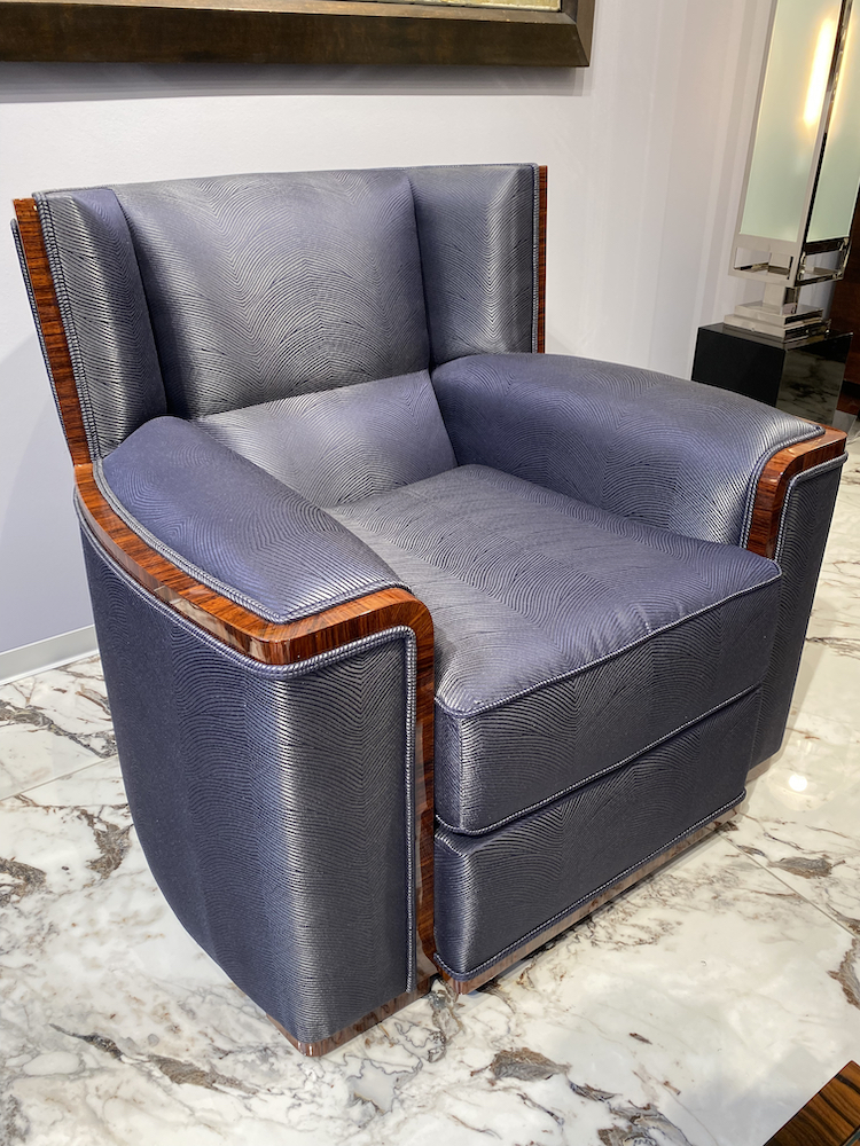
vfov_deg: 67.3
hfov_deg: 53.1
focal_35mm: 26
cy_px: 573
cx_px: 430
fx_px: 861
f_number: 1.8
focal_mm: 4.25
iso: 125
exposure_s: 1/100
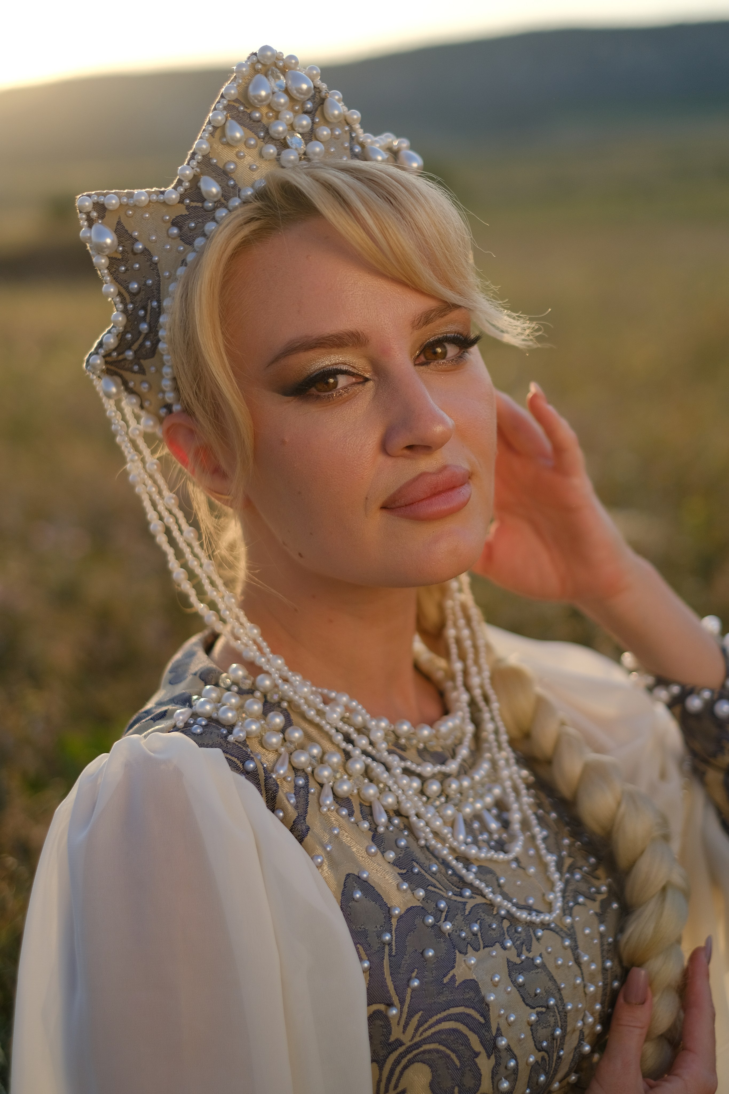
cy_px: 547
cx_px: 364
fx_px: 1610
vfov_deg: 37.5
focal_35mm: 53
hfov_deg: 25.5
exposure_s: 1/1800
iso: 200
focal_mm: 35
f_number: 1.6
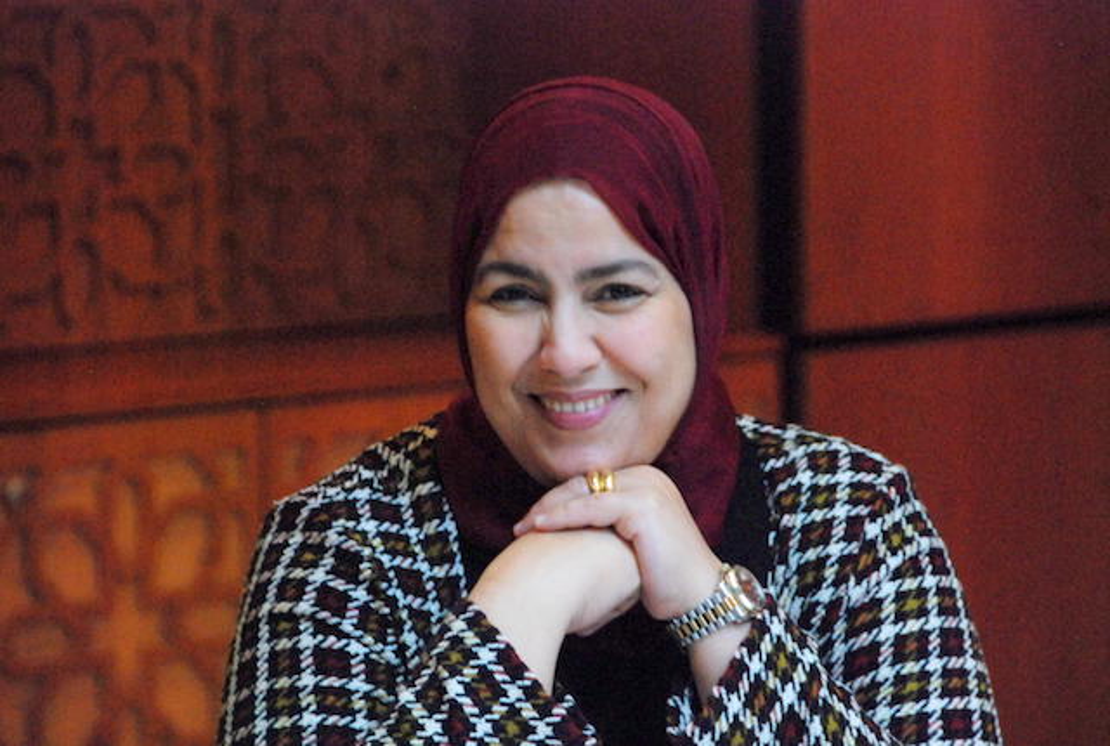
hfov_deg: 8.1
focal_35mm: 255
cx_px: 555
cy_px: 373
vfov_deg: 5.4
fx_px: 7881
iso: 2500
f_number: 5.6
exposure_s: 1/80
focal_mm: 170
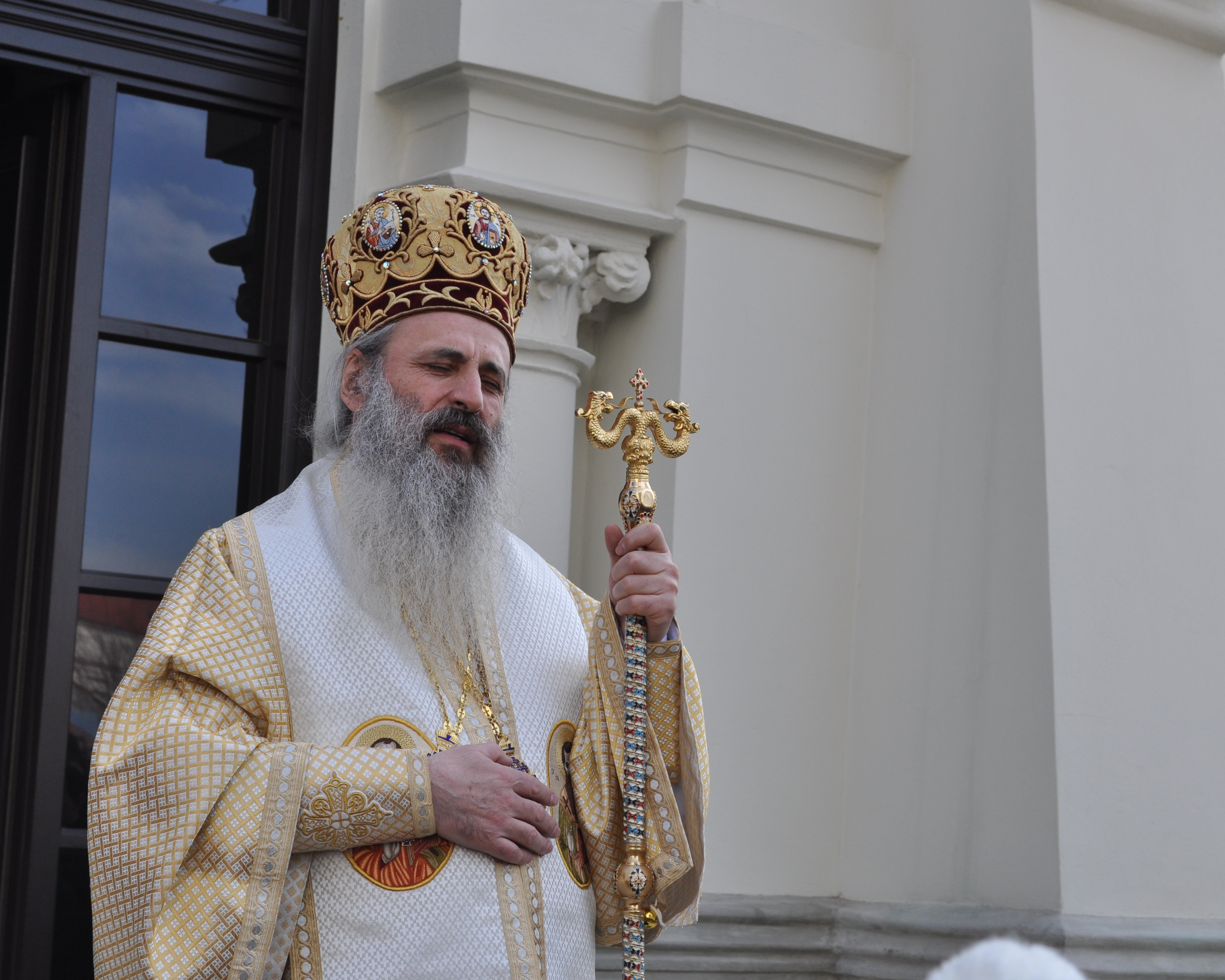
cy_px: 489
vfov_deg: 20.4
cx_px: 621
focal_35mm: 75
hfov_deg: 25.4
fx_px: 2719
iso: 320
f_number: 9
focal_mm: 44
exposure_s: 1/320
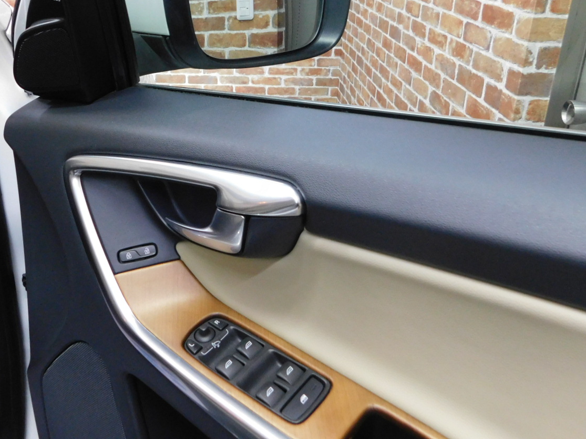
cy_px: 158
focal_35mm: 33
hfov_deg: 55.1
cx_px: 248
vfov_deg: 42.5
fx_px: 559
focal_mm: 4
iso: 400
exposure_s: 1/25
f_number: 3
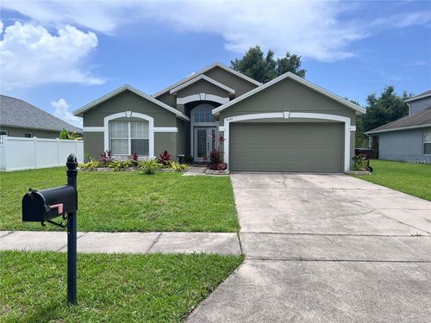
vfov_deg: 53.1
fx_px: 324
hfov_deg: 67.3
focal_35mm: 26
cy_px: 162
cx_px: 216
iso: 50
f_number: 1.5
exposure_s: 1/1901
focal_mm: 5.7
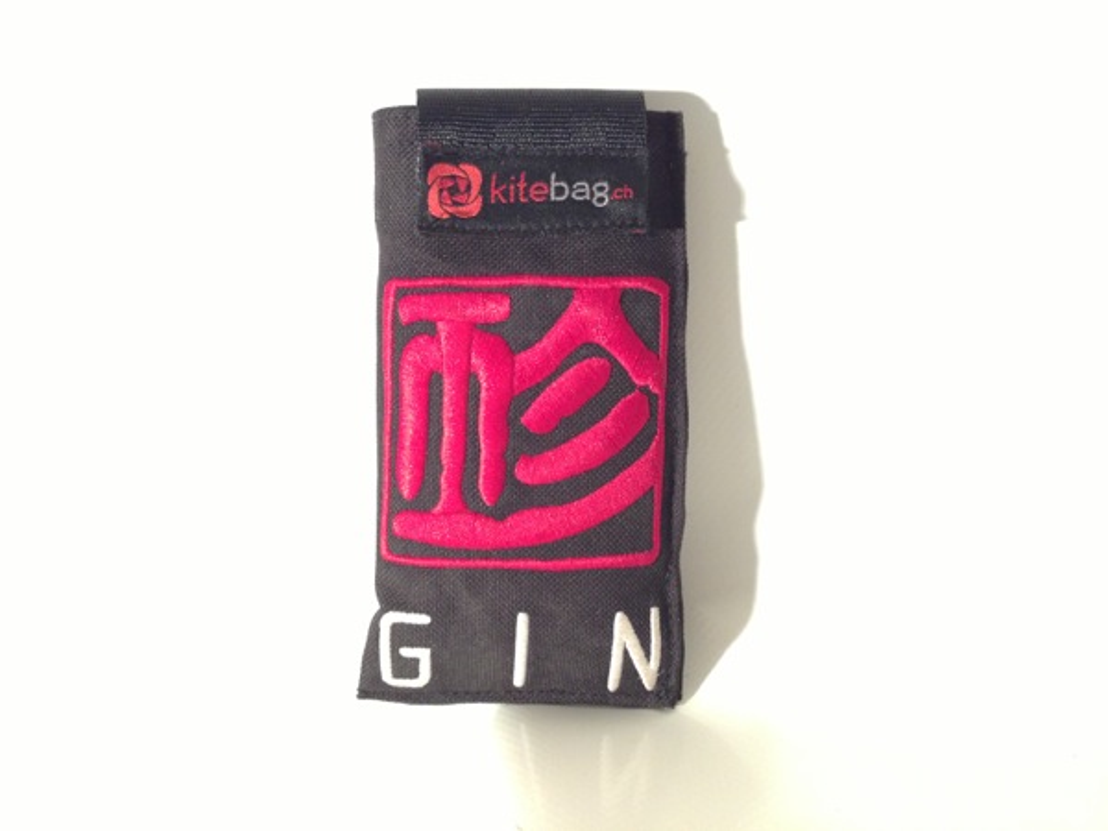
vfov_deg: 42.9
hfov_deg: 55.4
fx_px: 1056
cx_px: 554
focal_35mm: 33
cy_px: 416
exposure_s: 1/20
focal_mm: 4.13
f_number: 2.4
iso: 250
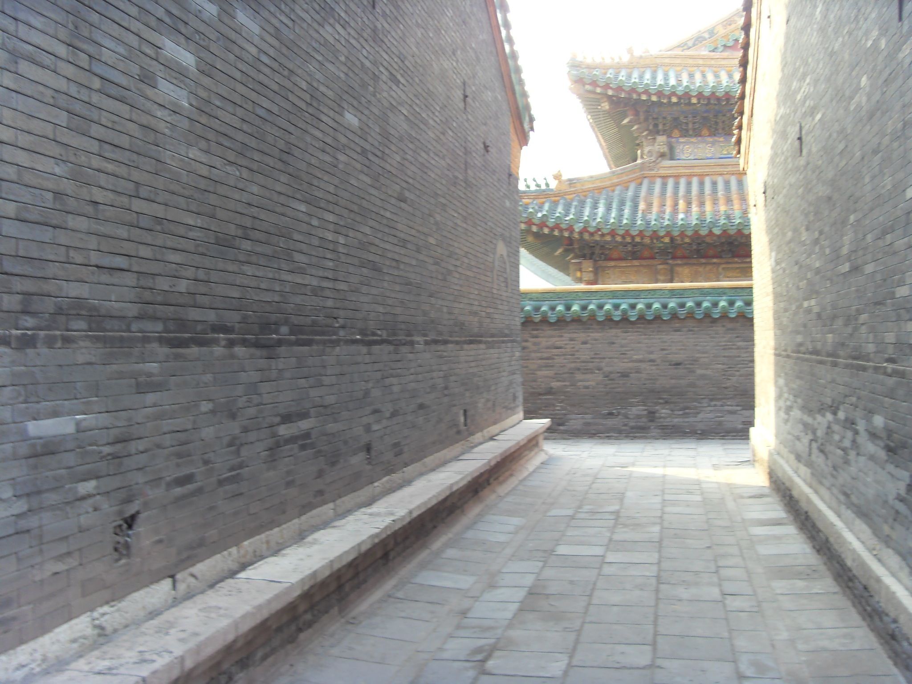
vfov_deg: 36.8
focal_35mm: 39
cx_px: 456
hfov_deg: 47.9
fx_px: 1028
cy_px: 342
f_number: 3.5
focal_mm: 6.6
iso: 100
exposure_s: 1/60
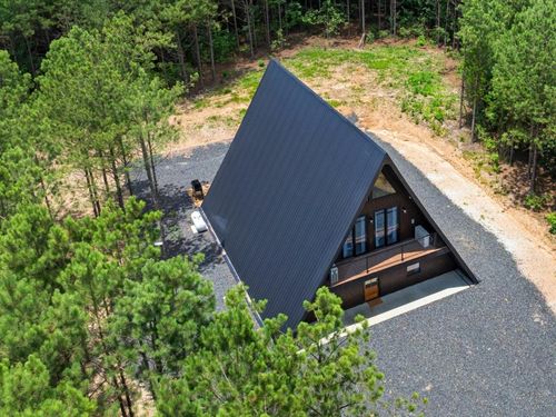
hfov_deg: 71.6
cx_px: 278
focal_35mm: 24
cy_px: 208
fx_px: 385
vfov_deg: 56.8
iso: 130
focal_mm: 12.29
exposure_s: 1/1600
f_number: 2.8
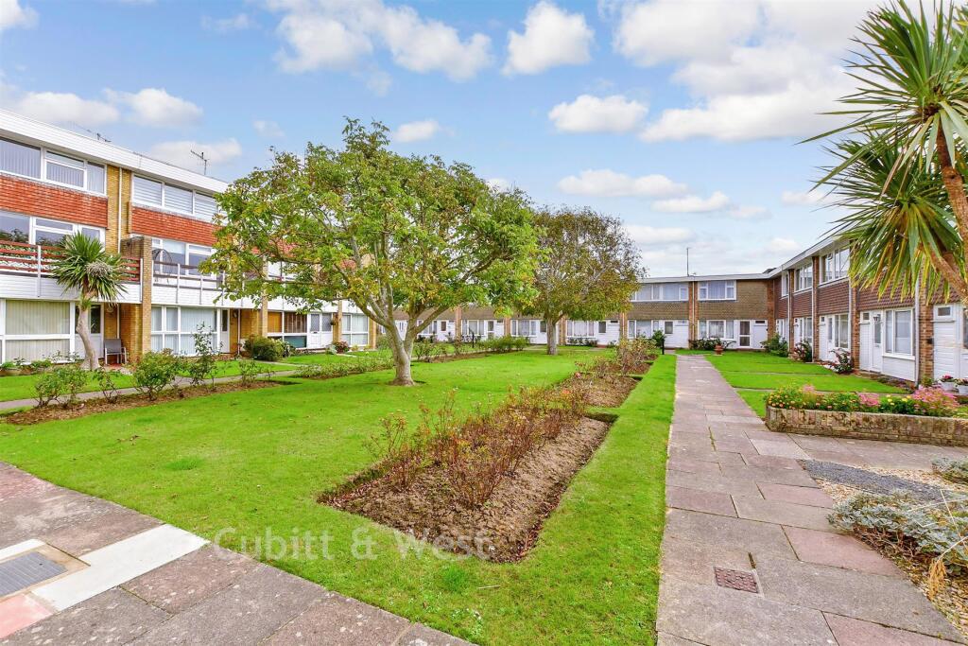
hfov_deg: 100.4
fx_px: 403
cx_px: 484
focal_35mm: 15
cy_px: 323
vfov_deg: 77.3
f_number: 8
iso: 320
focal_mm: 10
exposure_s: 1/400
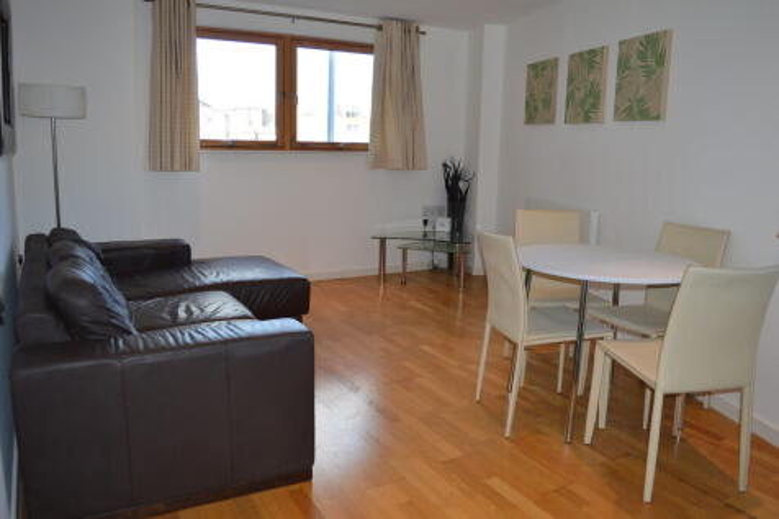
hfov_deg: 67.4
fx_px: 584
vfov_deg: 47.9
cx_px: 390
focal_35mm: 27
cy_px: 260
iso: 280
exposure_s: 1/125
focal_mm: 18
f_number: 4
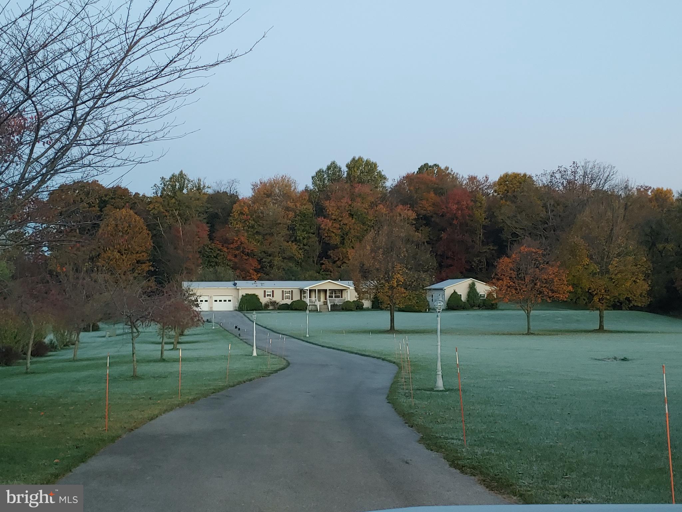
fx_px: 887
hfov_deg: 42.1
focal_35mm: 45
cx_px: 341
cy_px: 256
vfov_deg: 32.2
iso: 200
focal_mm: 4.23
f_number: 1.5
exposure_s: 1/30
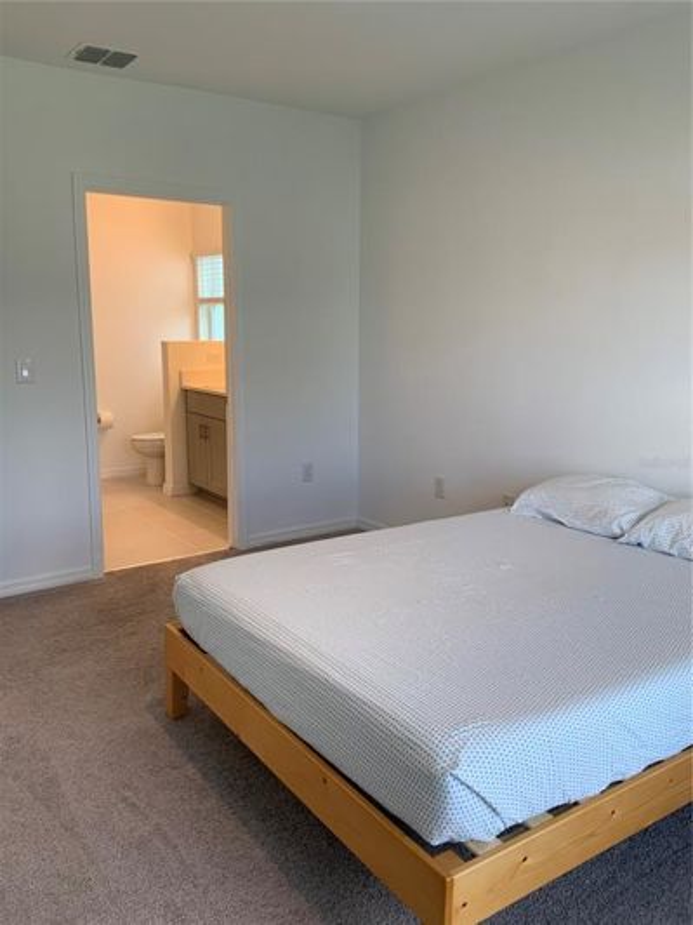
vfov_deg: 61.7
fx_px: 774
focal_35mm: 29
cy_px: 462
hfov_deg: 48.2
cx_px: 346
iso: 40
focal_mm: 3
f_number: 1.8
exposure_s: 1/60
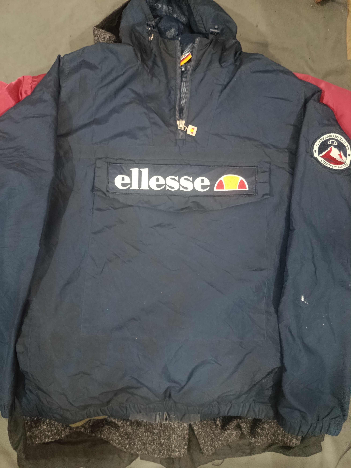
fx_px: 324
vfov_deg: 71.6
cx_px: 176
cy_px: 234
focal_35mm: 24
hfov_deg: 56.8
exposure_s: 1/16.7
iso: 5506
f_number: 1.7
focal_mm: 5.24
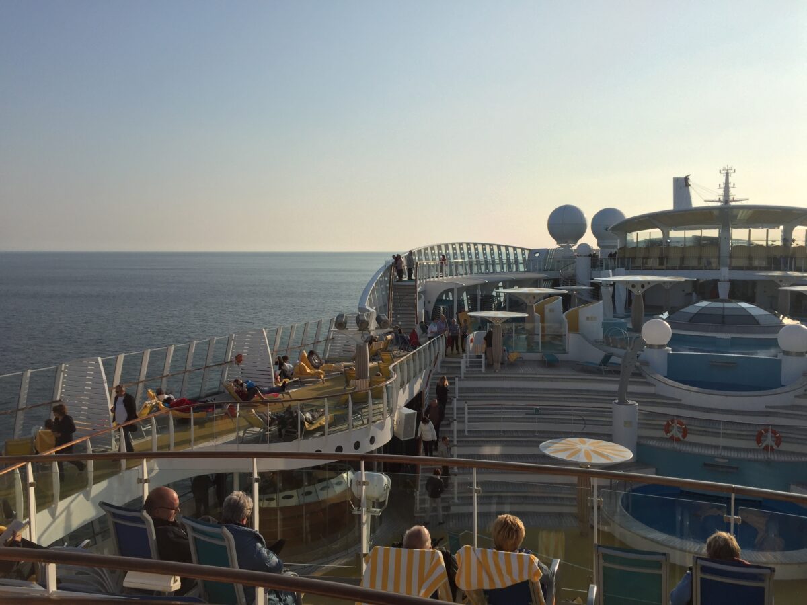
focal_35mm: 29
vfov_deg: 48.2
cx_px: 404
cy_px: 302
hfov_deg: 61.7
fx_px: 676
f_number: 2.2
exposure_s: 1/3597
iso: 32
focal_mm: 4.15
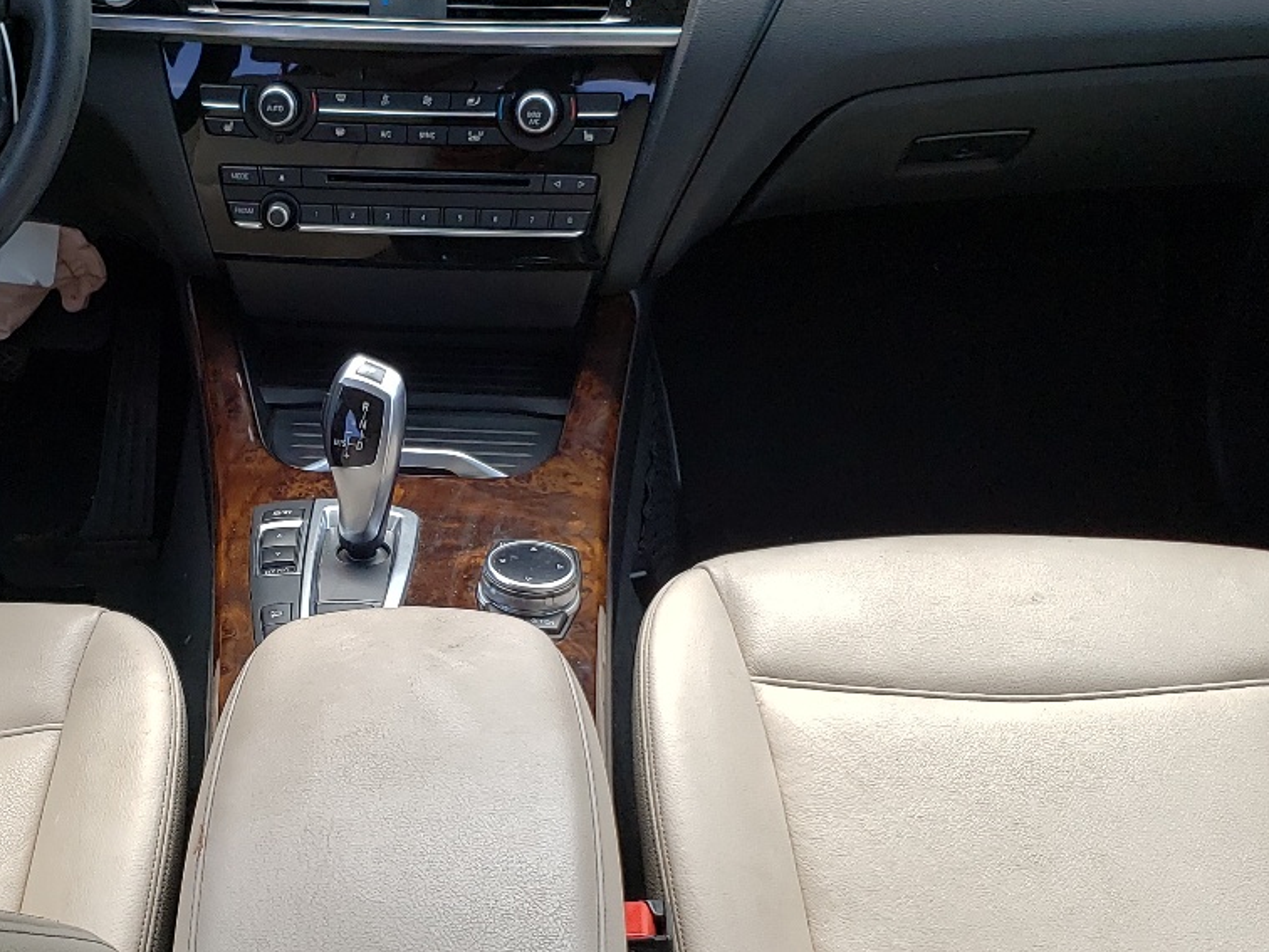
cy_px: 583
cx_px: 388
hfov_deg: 34.5
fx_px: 2016
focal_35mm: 55
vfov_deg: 26.5
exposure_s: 1/526
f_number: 1.5
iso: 50
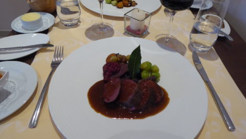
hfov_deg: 67.9
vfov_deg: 41.4
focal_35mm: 28
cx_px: 126
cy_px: 59
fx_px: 183
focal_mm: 4.3
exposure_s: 1/60
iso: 400
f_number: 3.3
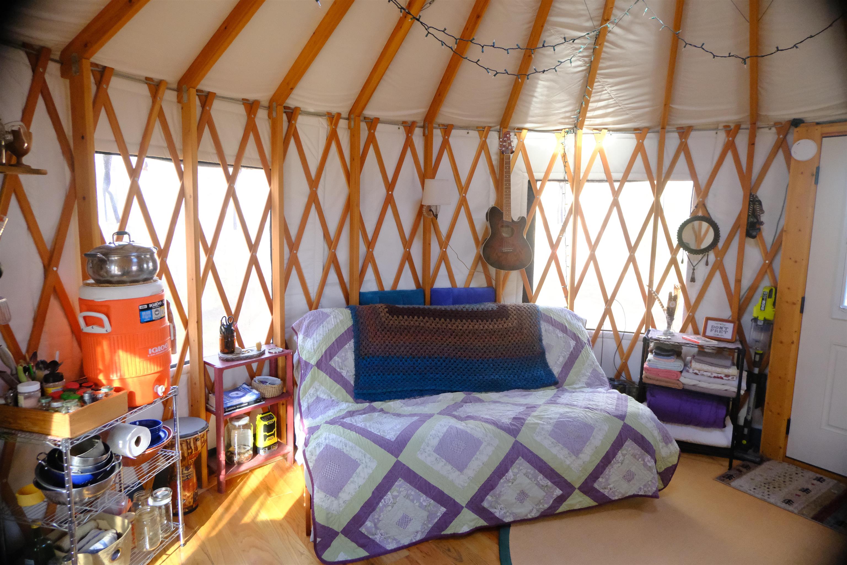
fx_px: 541
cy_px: 282
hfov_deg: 76.1
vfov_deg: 55.1
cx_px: 424
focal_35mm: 23
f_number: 3.5
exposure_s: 1/100
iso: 5000
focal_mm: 15
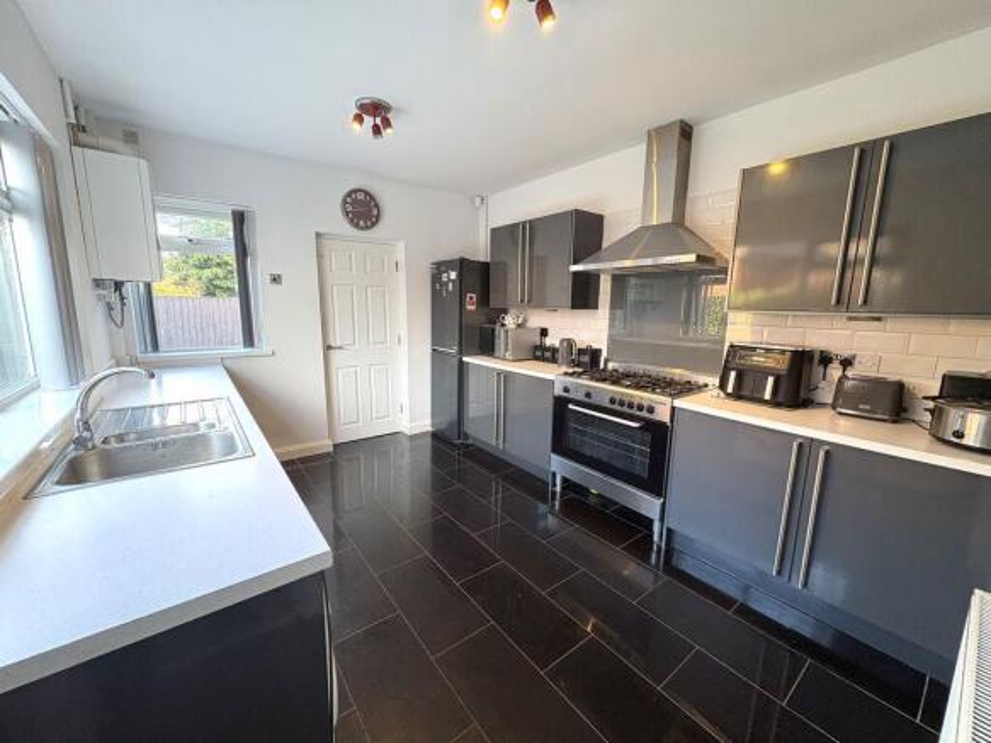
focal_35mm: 14
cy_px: 372
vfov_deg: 85.7
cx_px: 496
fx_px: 401
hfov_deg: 102.1
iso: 250
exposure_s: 1/60
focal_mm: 2.22
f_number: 2.2
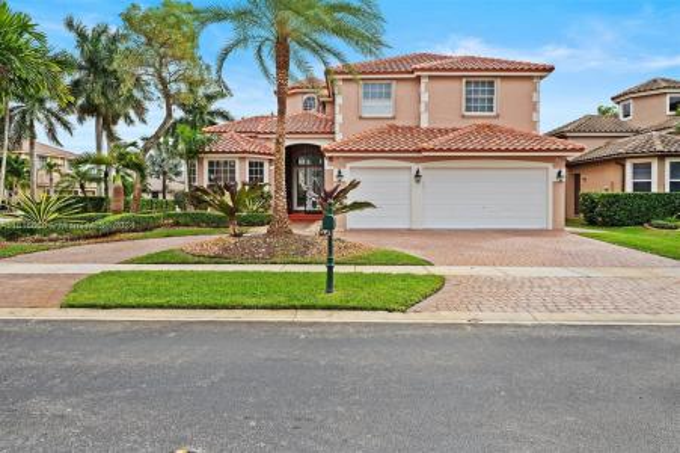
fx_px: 453
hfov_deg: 73.8
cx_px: 340
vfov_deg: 53.1
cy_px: 226
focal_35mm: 24
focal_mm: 24
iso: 200
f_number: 8
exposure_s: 1/80
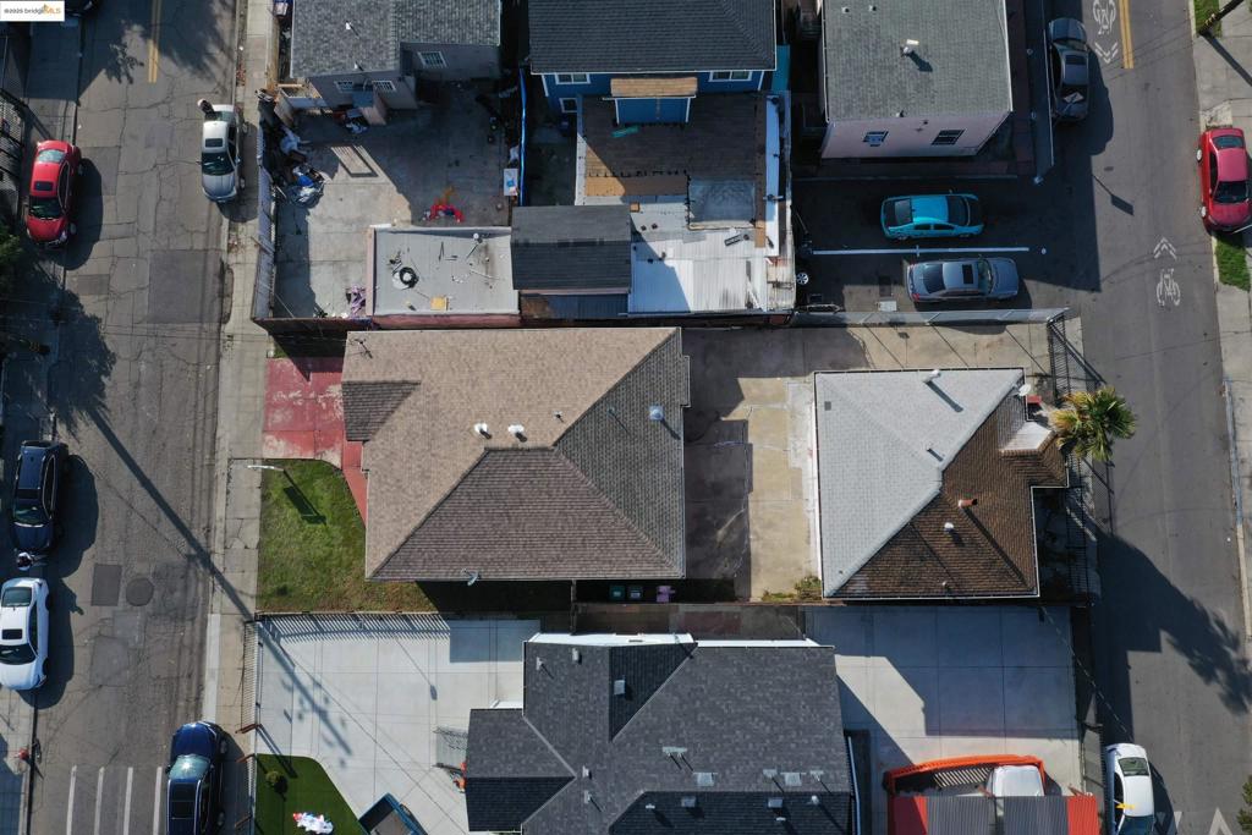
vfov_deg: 46.4
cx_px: 626
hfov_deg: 65.5
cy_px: 418
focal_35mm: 28
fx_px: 974
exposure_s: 1/50
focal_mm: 10.26
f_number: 10
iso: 100
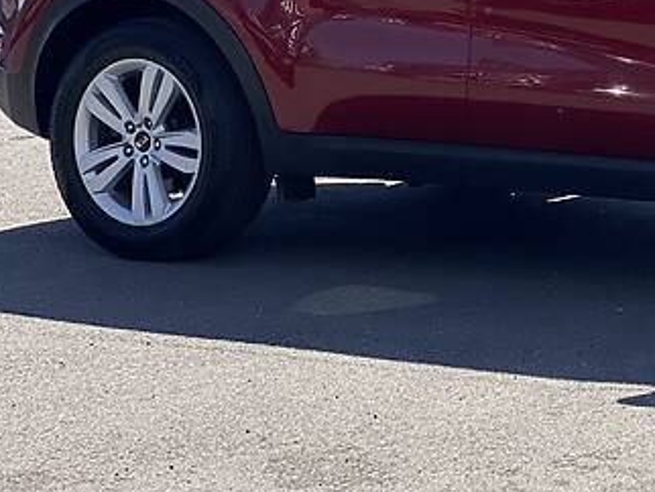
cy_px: -33
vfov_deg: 11.4
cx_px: 736
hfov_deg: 14.9
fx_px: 2443
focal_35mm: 129
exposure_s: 1/2083
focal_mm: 6
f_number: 2
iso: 20
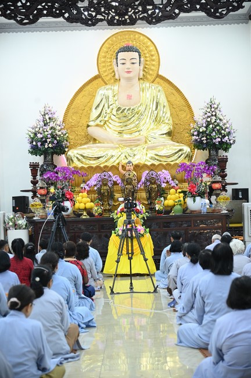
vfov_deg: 27.0
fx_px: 786
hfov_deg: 18.1
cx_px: 126
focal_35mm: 75
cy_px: 189
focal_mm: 75
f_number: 4
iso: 6400
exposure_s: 1/160
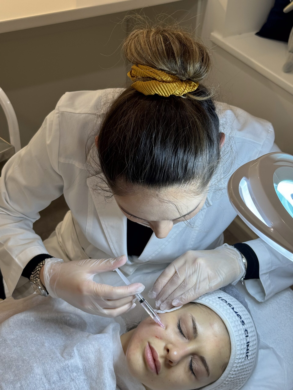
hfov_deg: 30.3
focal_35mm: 48
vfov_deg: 39.7
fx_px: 542
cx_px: 146
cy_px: 195
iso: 80
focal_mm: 6.76
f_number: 1.78
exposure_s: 1/100
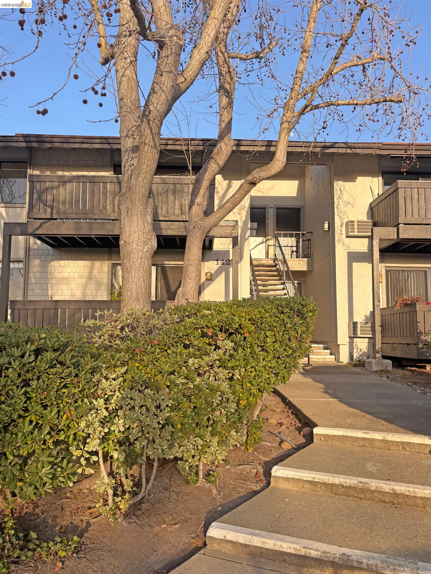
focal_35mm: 26
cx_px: 216
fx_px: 432
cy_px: 287
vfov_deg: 67.3
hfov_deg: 53.1
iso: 50
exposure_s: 1/1279
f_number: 1.6
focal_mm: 5.96
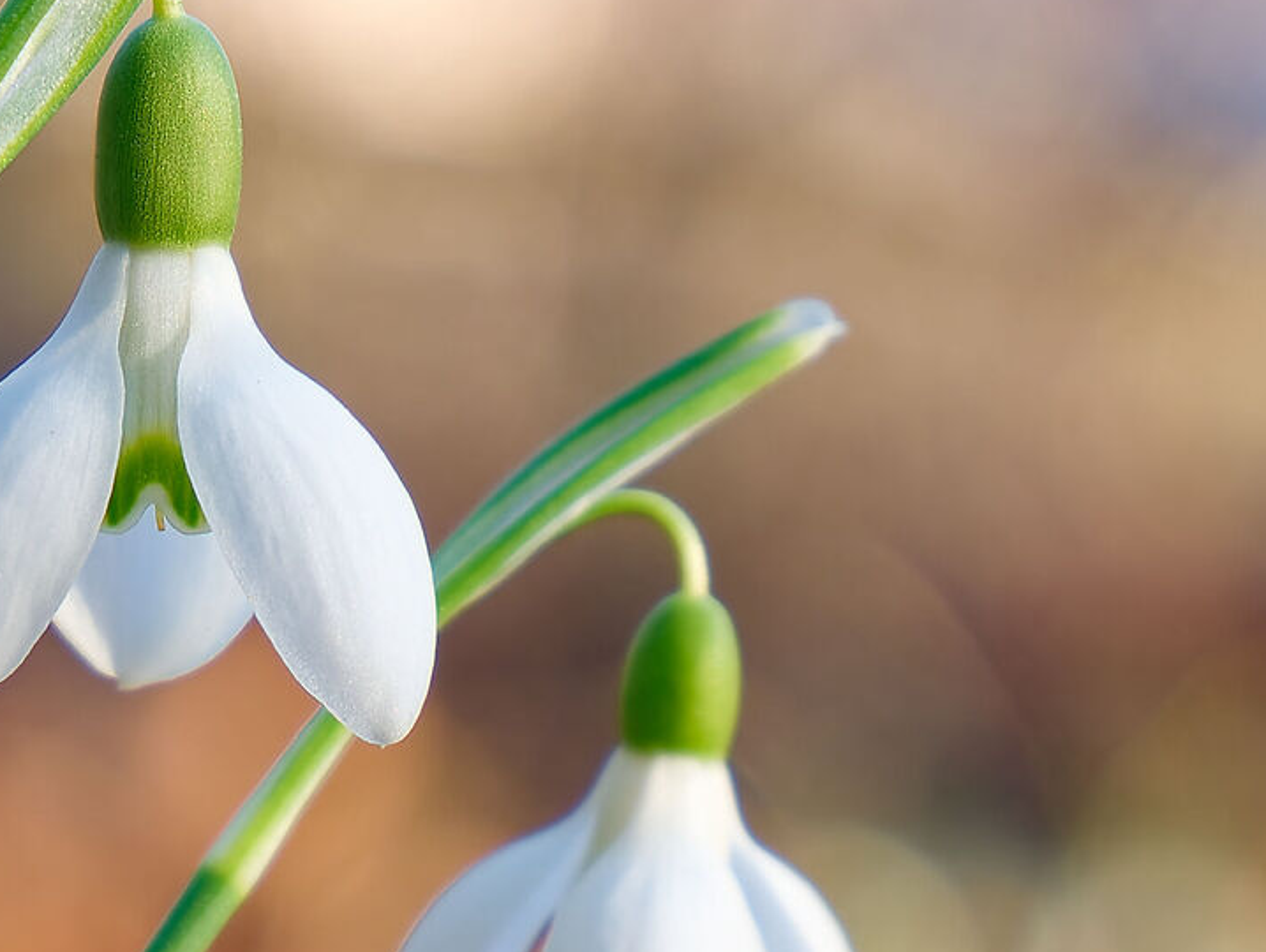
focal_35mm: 401
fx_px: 14680
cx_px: 32
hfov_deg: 4.9
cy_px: 1000
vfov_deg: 3.7
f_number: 5.6
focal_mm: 60
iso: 200
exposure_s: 1/80
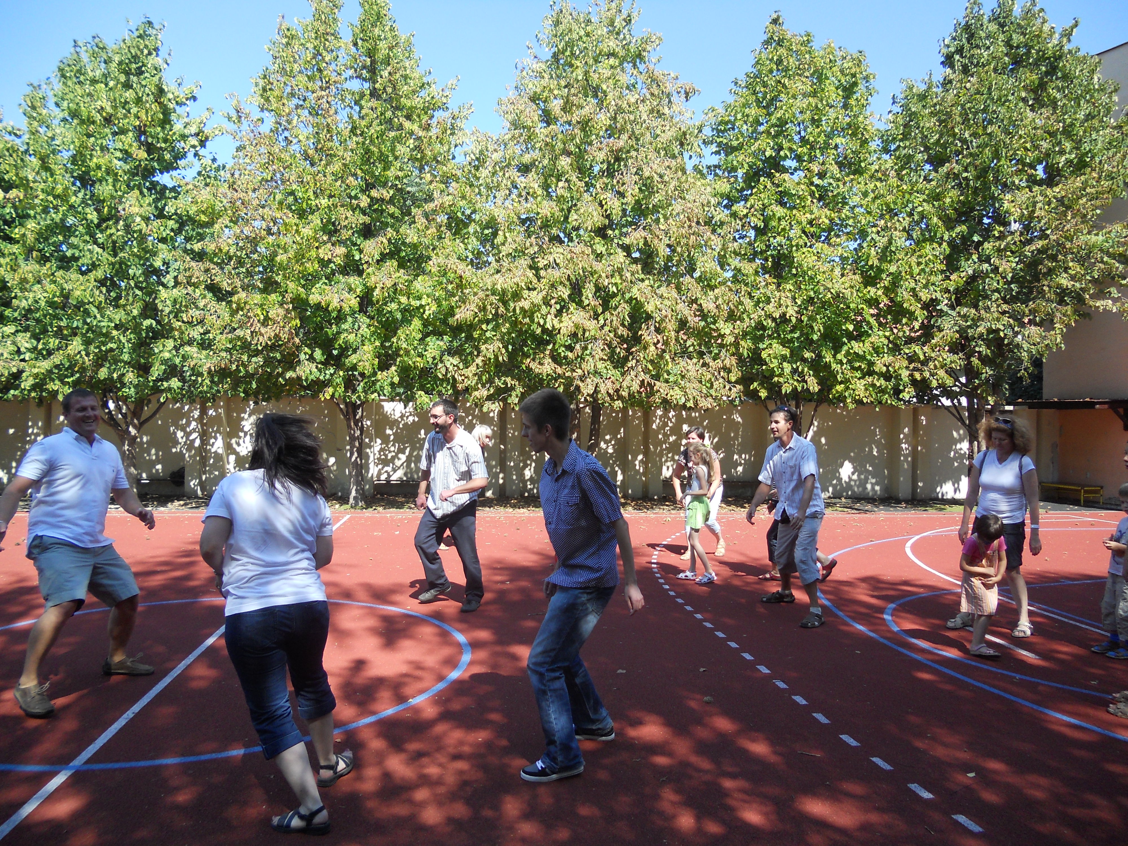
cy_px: 423
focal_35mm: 27
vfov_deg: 51.4
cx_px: 564
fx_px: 880
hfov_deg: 65.3
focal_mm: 4.9
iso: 80
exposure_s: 1/400
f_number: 3.2
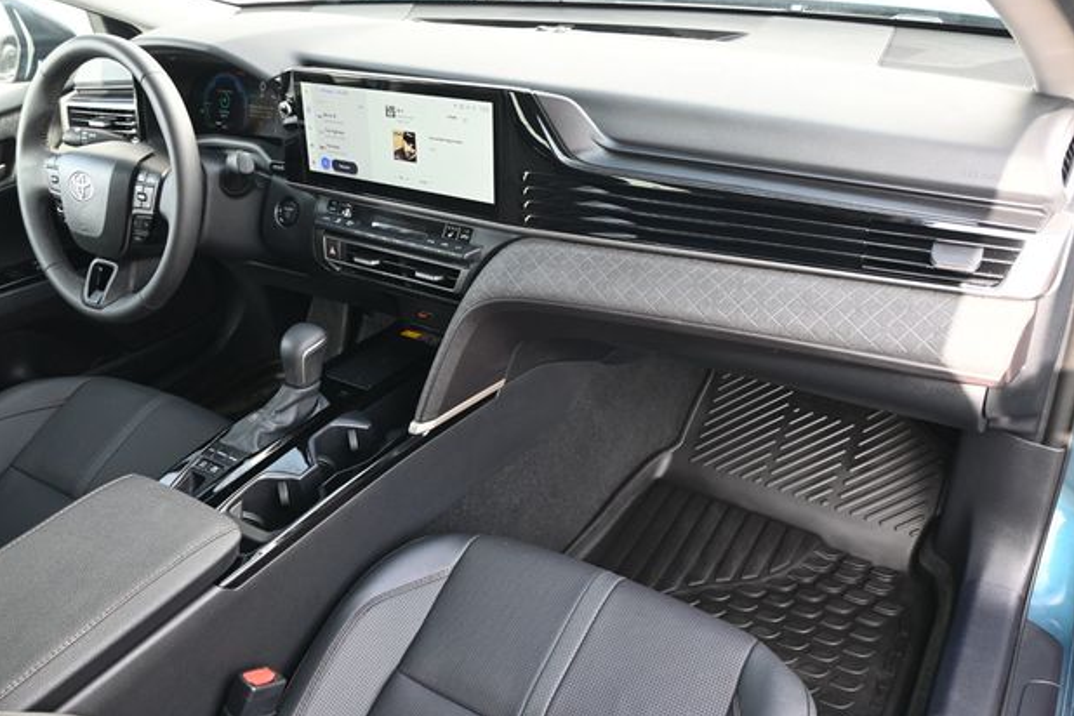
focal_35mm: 30
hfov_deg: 61.5
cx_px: 521
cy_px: 349
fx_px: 903
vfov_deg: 43.3
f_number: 3.8
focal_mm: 19.5
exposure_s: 1/125
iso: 560
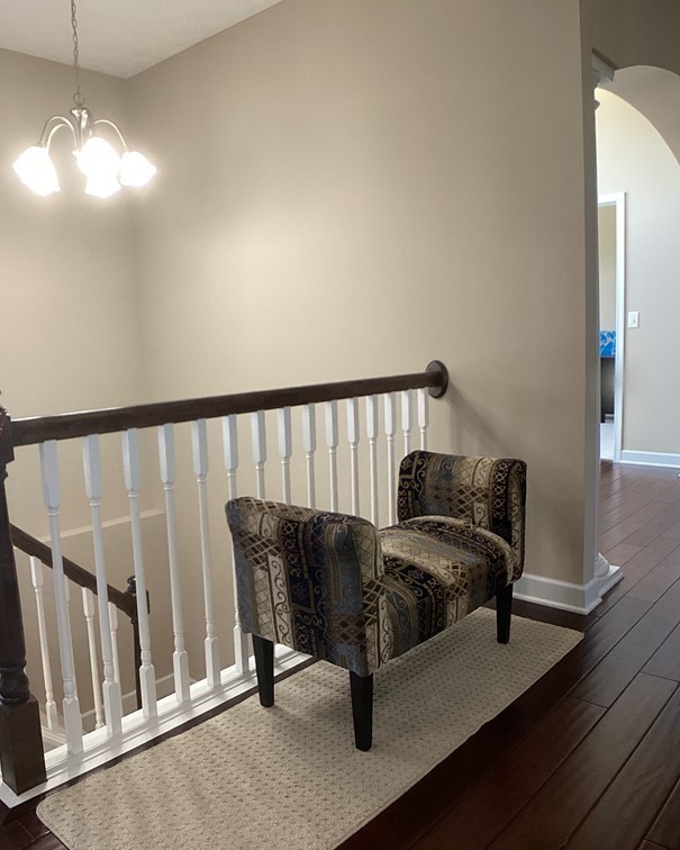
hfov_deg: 36.4
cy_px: 426
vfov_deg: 44.8
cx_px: 271
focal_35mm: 41
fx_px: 1031
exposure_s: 1/60
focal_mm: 3.3
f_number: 2.4
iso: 125
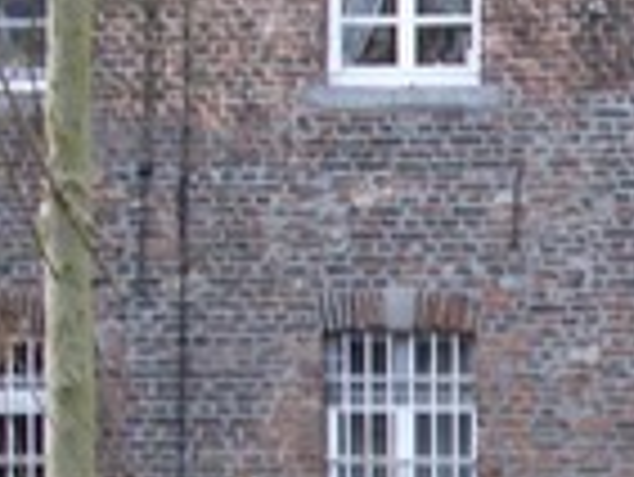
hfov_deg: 10.8
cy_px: 664
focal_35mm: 166
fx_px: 3043
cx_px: 1275
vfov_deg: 8.8
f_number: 2.8
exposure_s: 1/45
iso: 100
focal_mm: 6.3
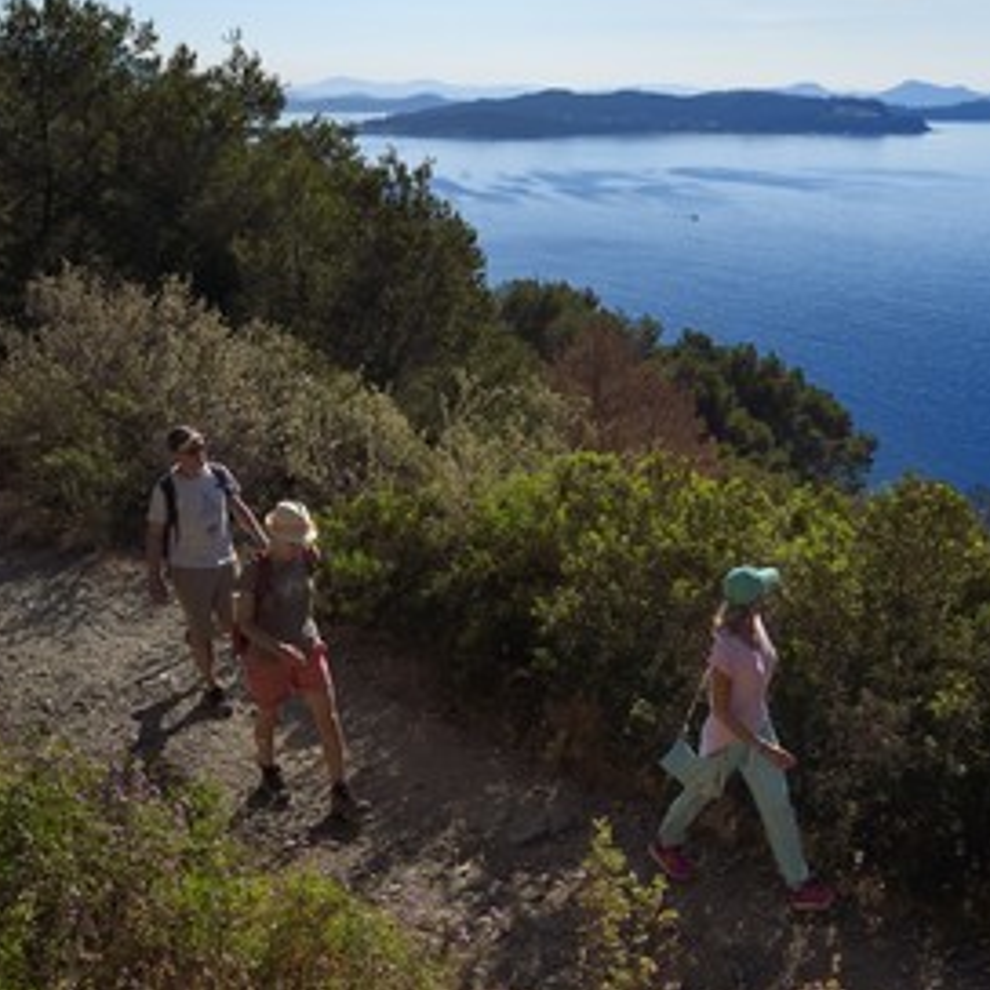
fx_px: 1359
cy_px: 495
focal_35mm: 42
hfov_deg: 39.2
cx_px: 708
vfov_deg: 40.0
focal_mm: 32
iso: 800
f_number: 9
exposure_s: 1/2500
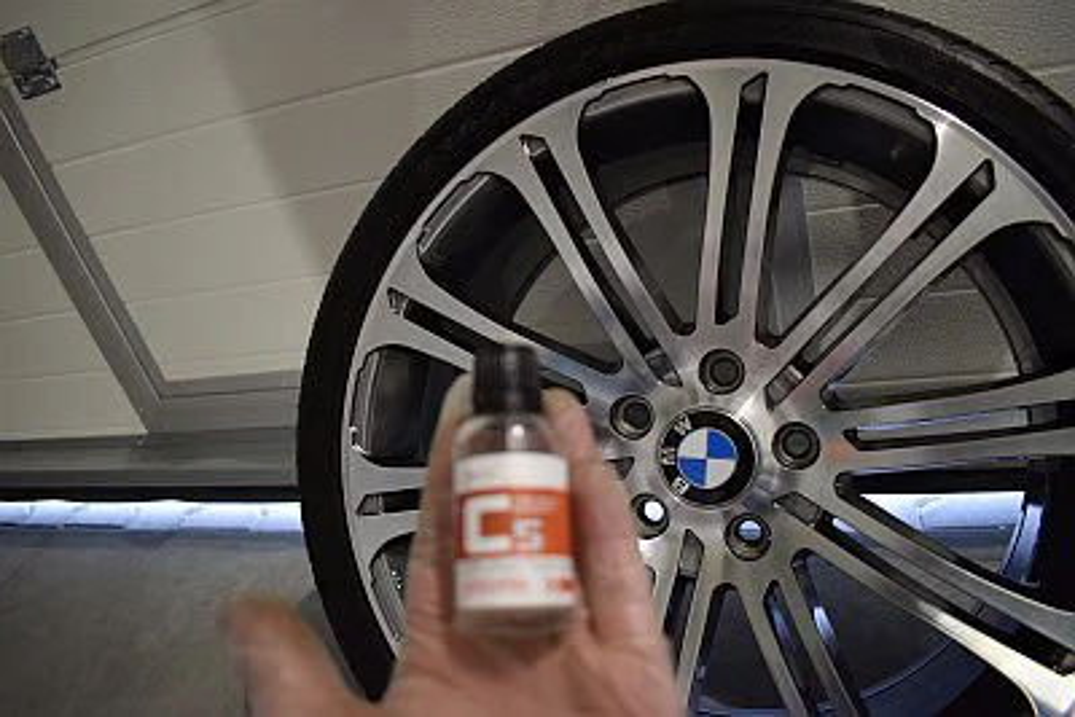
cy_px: 358
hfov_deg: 67.4
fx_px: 806
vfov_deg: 48.0
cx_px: 538
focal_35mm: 27
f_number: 3.5
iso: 1250
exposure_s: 1/60
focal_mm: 18
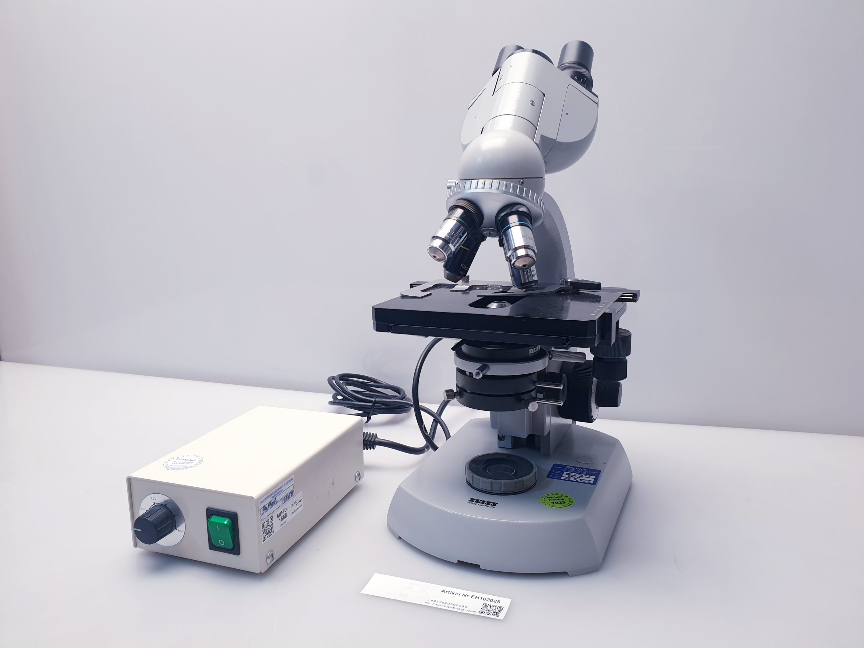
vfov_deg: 53.1
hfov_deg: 67.3
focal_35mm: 26
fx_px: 649
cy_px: 324
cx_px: 432
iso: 64
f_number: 2.4
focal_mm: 4.3
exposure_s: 1/50
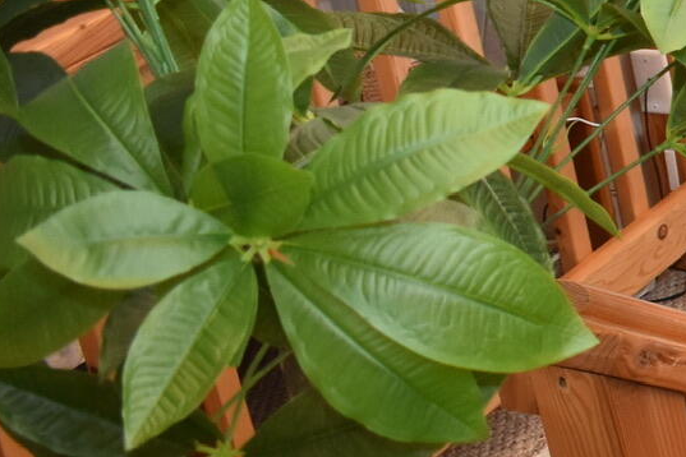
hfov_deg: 14.3
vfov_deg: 11.7
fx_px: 2210
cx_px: 1428
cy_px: 50
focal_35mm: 116
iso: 800
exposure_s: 1/160
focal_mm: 18
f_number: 4.5
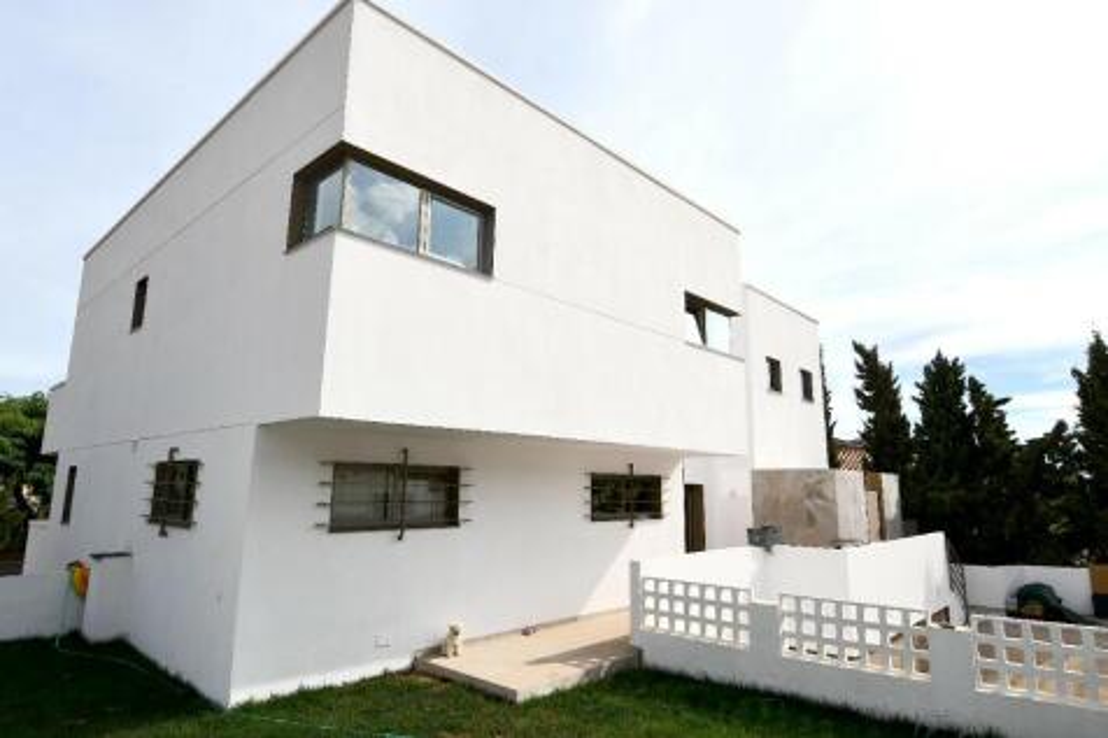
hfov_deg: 86.9
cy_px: 369
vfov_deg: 64.5
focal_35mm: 19
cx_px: 554
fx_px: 585
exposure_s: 1/320
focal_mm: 13
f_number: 9
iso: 100
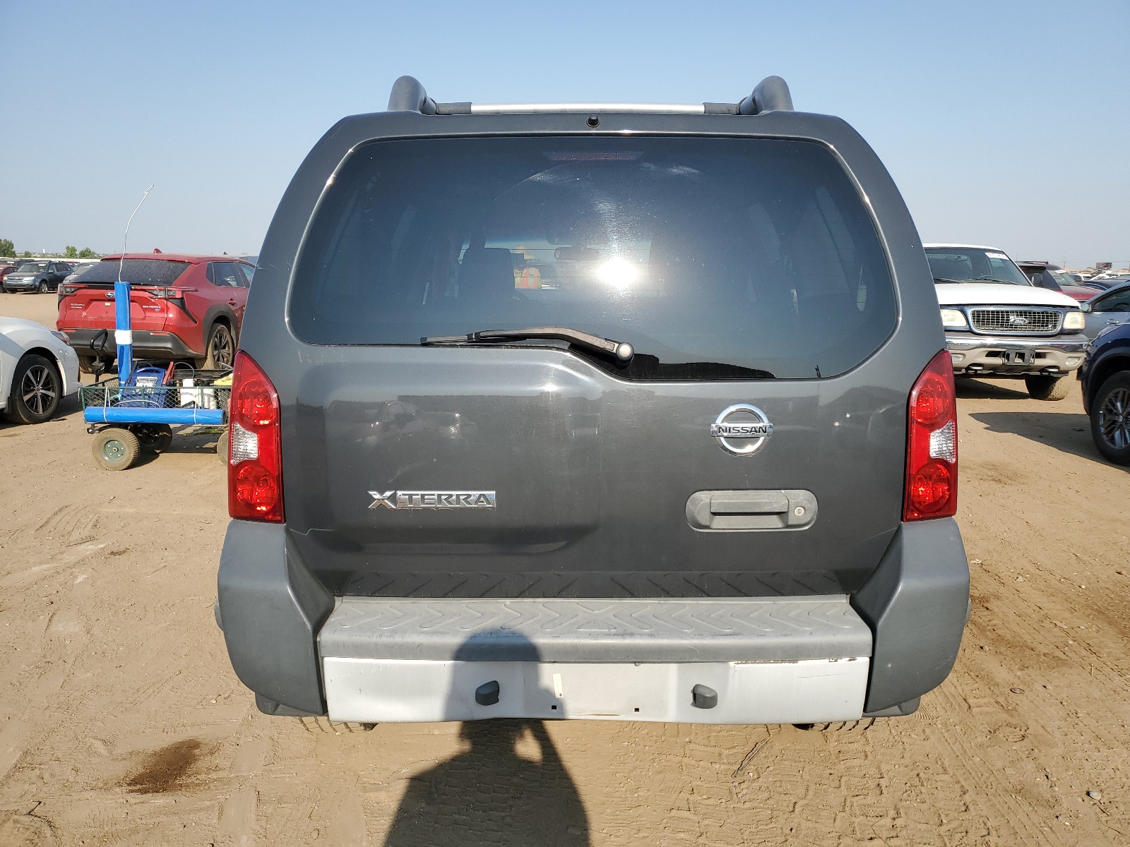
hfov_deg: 67.3
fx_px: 849
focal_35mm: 26
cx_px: 565
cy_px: 424
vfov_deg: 53.1
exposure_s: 1/2000
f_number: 1.5
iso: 50
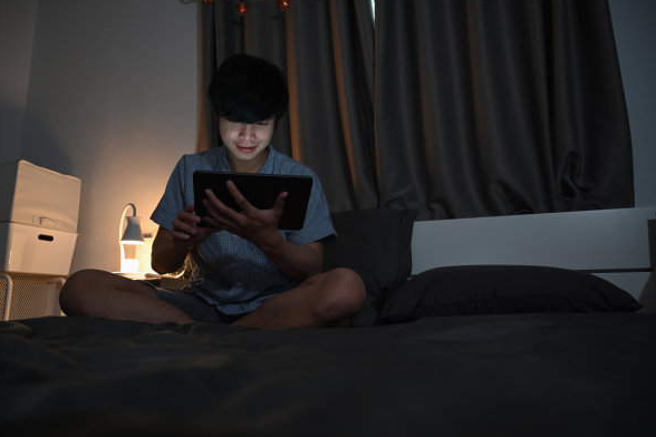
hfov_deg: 71.5
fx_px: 456
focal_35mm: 25
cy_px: 214
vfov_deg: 51.3
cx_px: 320
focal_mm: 24
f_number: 4
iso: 800
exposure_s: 1/25
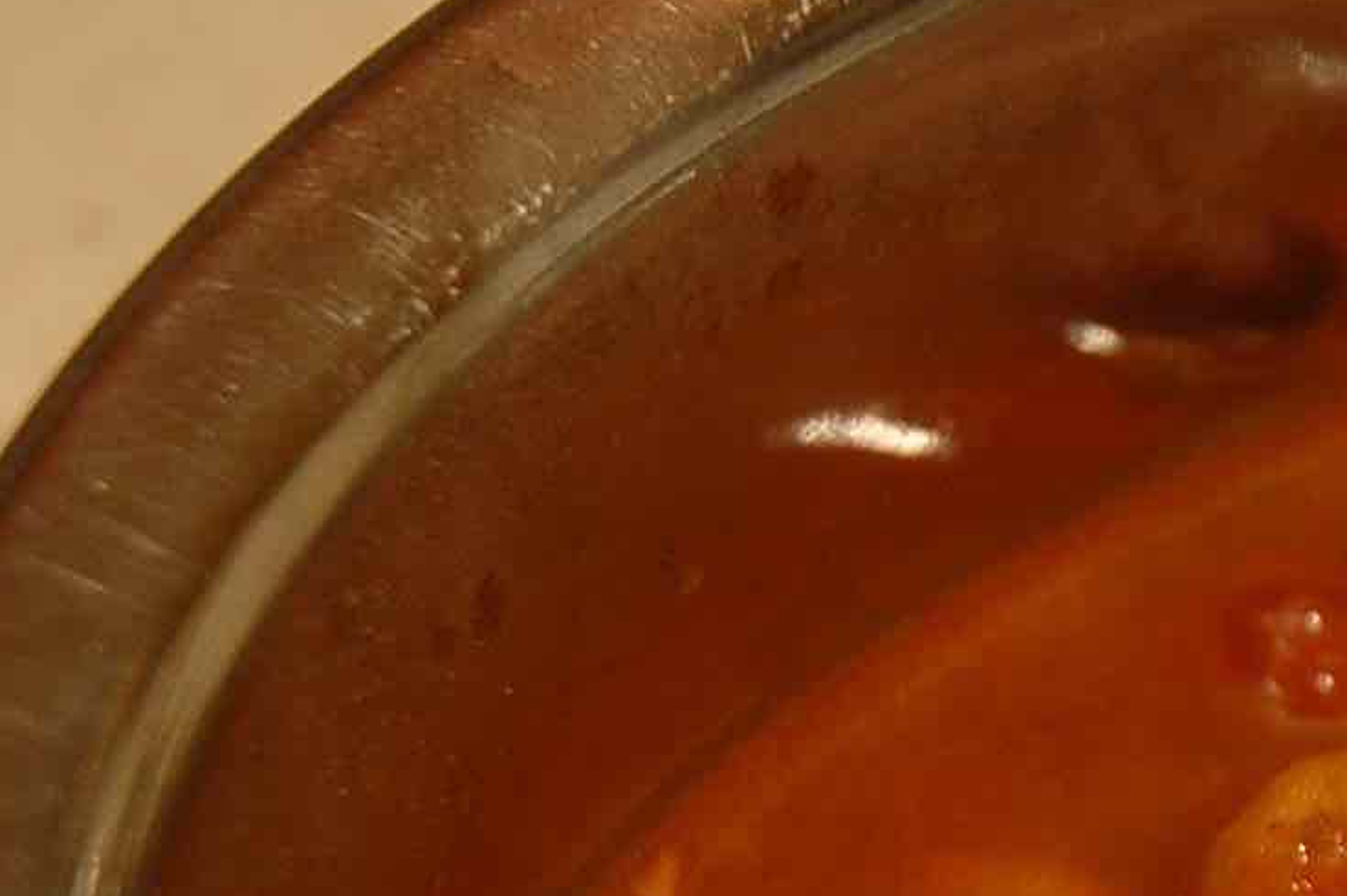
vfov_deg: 5.1
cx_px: 2390
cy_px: 1224
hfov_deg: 7.4
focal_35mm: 270
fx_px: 10095
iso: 400
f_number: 4.5
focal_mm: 44
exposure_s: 1/30
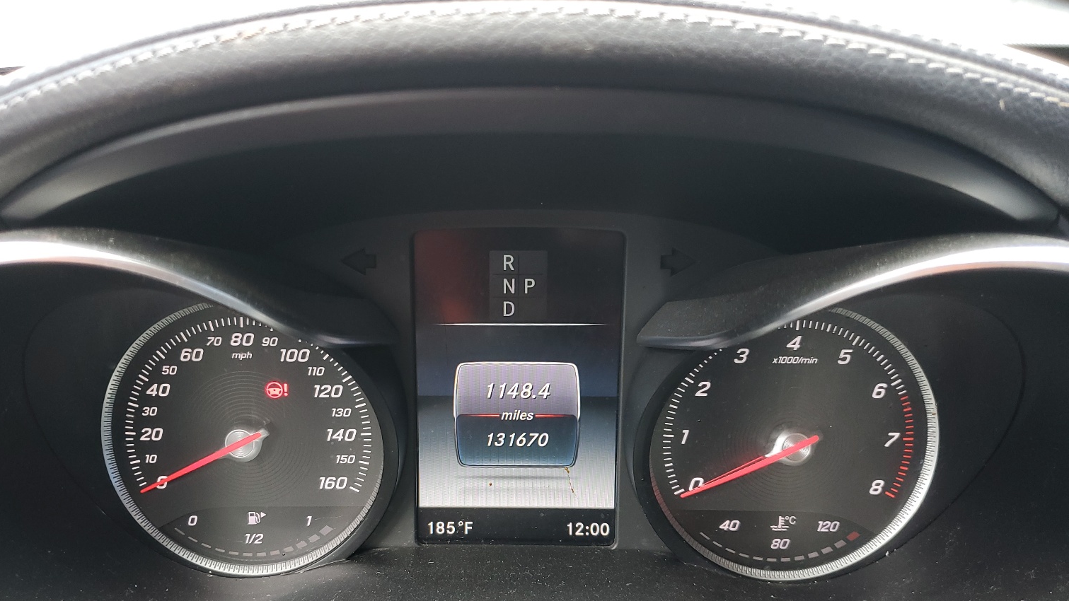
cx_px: 525
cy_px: 412
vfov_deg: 38.4
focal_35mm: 30
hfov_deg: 64.3
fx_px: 850
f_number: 1.5
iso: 66
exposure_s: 1/60.2
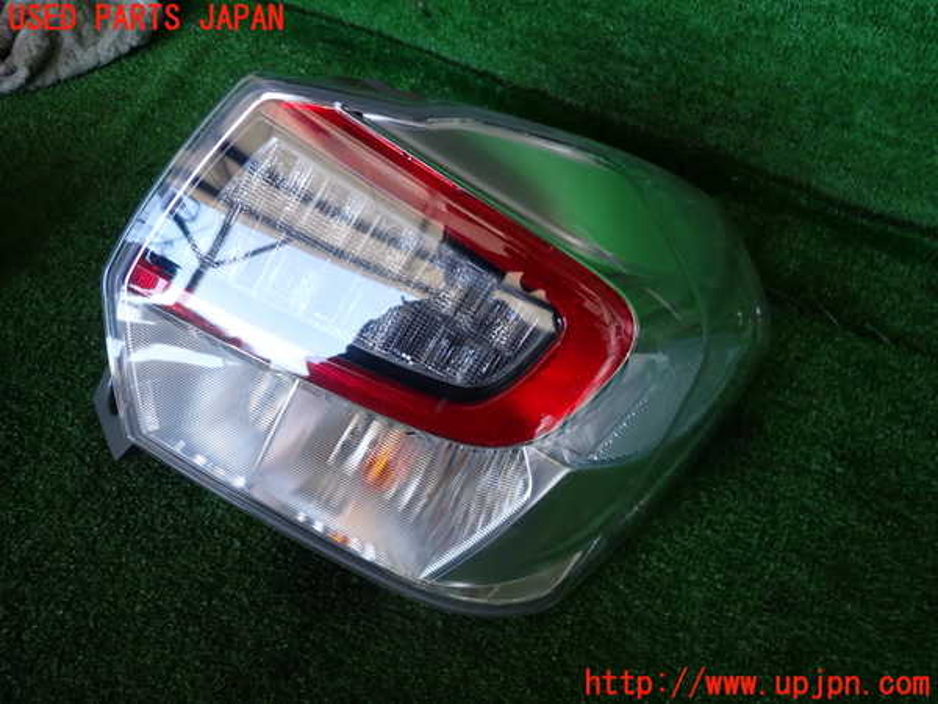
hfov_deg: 69.4
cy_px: 352
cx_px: 469
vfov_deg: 54.9
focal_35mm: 25
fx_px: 677
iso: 100
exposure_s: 1/80
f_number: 2
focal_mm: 4.5
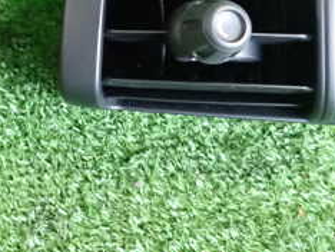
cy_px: -34
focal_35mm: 64
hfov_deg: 28.9
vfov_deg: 21.6
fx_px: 620
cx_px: 29
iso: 1250
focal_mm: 4.5
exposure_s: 1/100
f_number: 2
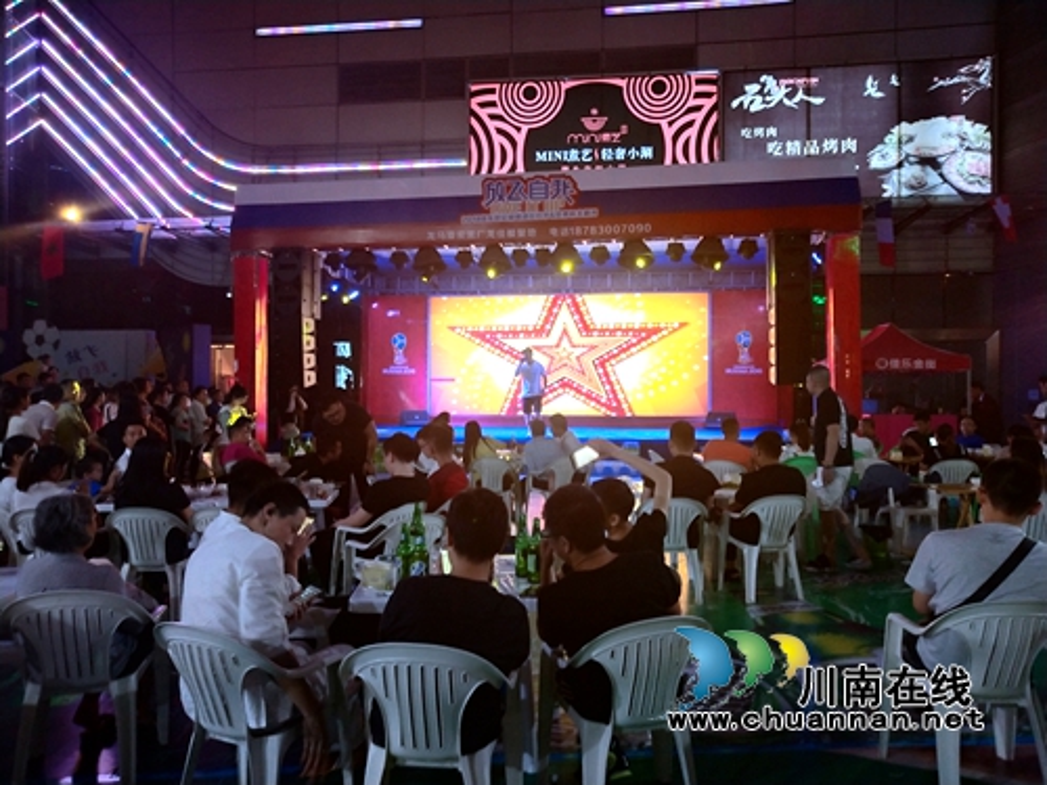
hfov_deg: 60.0
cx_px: 524
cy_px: 392
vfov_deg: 46.8
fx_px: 907
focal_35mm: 30
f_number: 1.8
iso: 166
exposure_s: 1/50
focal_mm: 3.95
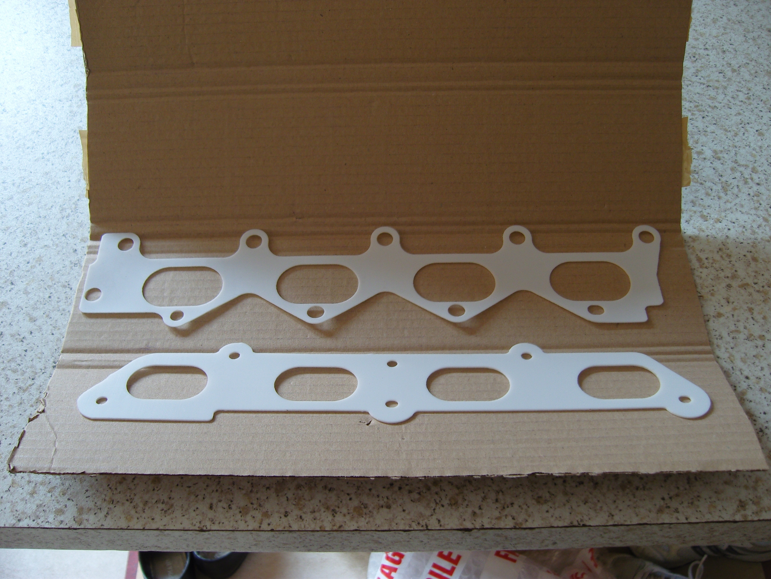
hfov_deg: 54.0
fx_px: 757
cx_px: 386
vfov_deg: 41.8
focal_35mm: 34
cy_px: 290
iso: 100
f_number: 2.8
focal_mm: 7.3
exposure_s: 1/50
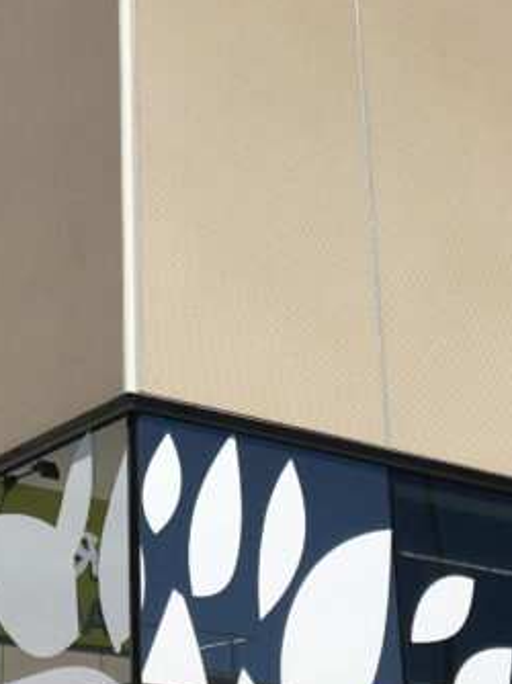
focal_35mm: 89
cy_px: 287
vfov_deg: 22.0
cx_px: 152
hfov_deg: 16.5
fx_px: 1757
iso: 25
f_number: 2.2
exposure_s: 1/4525
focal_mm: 4.15
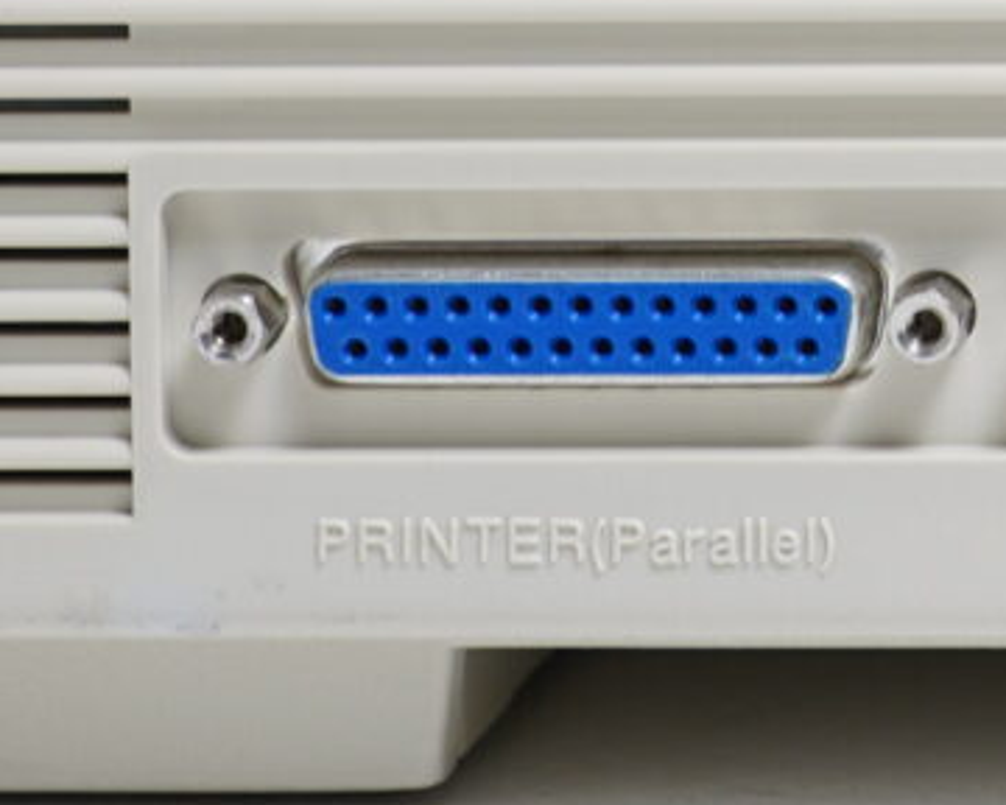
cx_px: 1920
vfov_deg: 7.1
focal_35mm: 207
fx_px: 6163
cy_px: -1010
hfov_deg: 8.9
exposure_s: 1/8
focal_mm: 31
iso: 160
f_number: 6.3
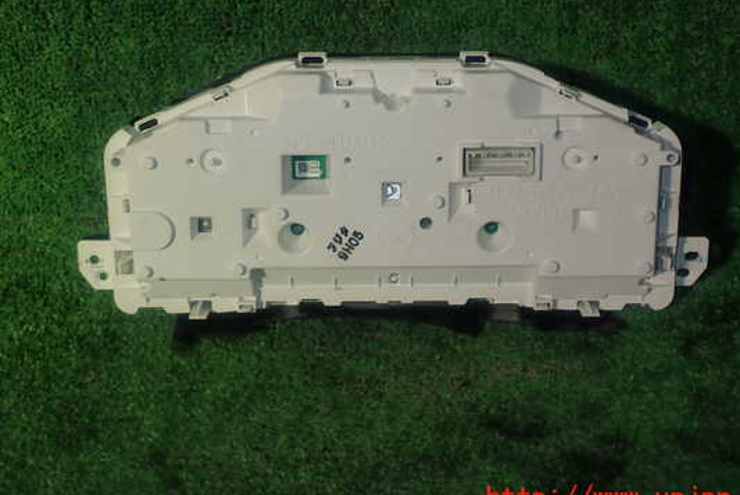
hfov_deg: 36.2
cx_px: 383
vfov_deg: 24.6
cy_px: 204
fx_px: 1131
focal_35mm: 55
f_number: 9
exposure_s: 1/50
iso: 100
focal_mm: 8.4
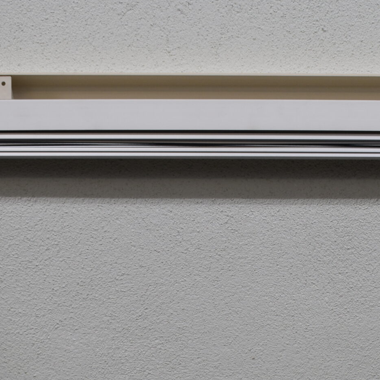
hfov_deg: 18.4
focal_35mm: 94
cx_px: 241
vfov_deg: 18.2
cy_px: 336
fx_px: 1169
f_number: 5.6
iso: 320
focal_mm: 27
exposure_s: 1/125
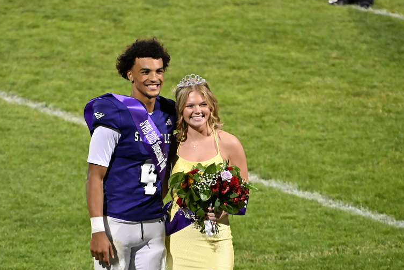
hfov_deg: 4.5
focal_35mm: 462
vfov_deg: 3.0
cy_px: 175
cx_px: 181
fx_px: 5185
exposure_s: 1/125
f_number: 8
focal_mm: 340
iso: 12800
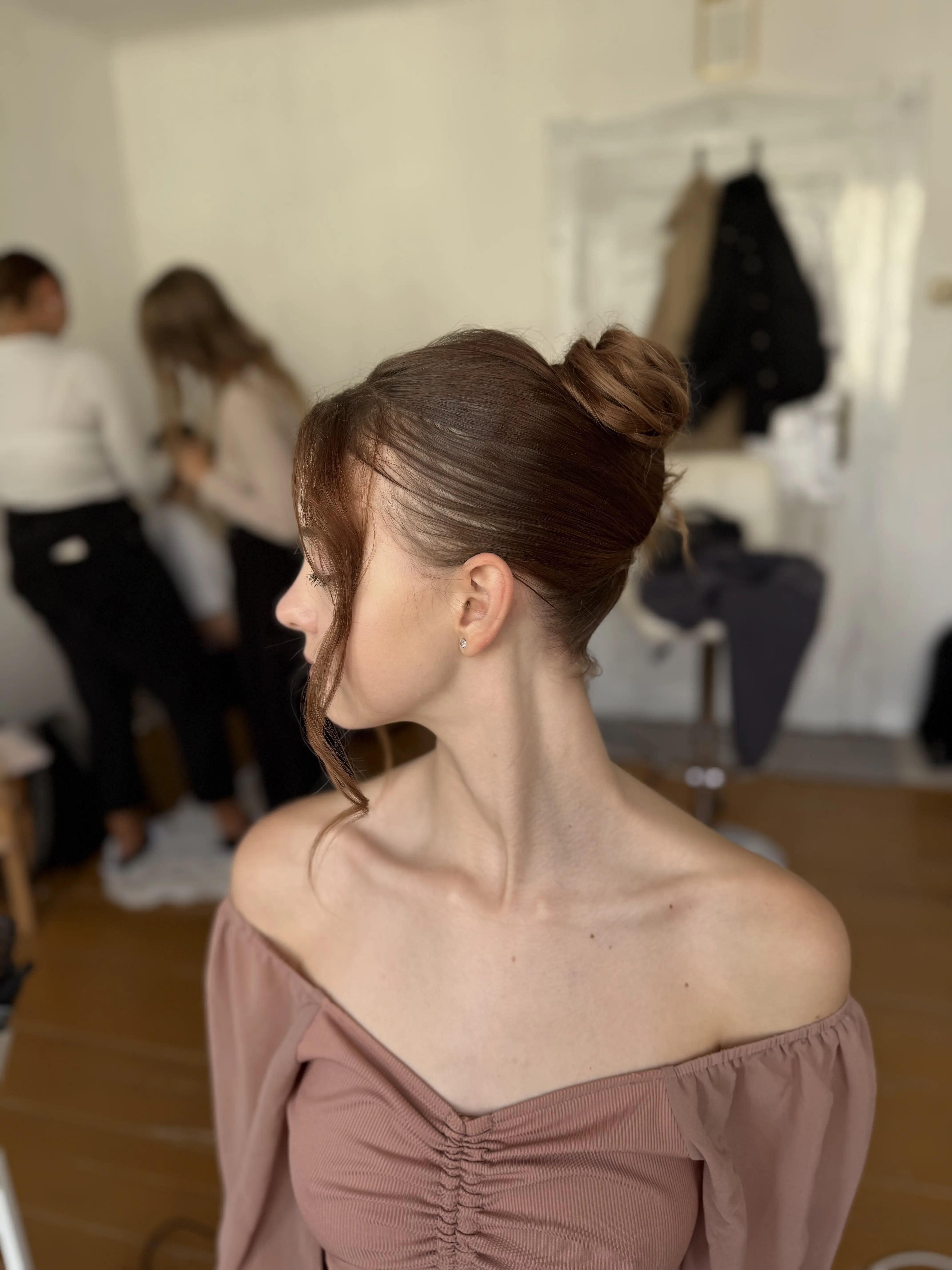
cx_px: 476
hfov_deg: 56.8
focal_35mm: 24
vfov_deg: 71.6
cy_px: 635
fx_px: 880
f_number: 1.78
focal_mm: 6.76
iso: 80
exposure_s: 1/121
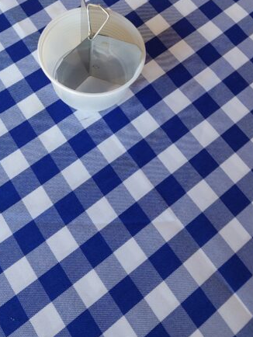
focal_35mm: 47
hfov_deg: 30.7
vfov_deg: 39.6
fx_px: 458
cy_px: 95
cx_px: 87
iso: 125
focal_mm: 4.6
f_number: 1.8
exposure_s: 1/120
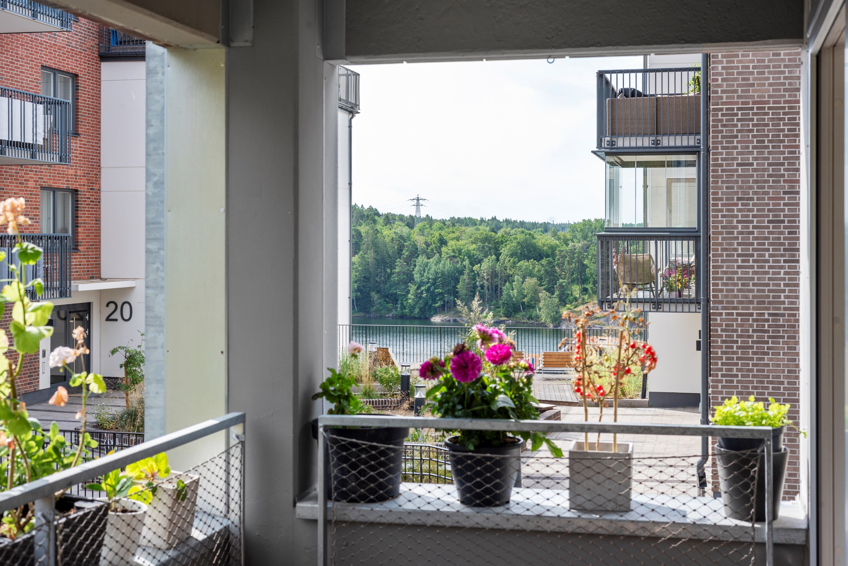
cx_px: 424
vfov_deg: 27.0
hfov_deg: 39.6
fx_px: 1178
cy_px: 283
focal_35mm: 50
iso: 250
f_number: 11
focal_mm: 50
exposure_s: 1/200
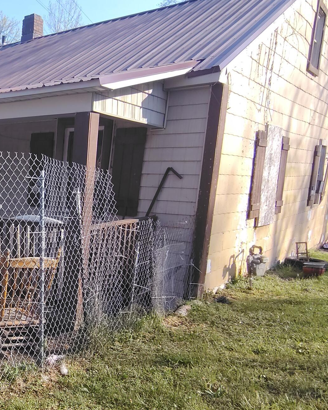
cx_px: -50
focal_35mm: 36
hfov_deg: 34.3
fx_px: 437
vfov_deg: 49.9
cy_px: 247
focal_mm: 2.13
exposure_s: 1/505
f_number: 2.2
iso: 100
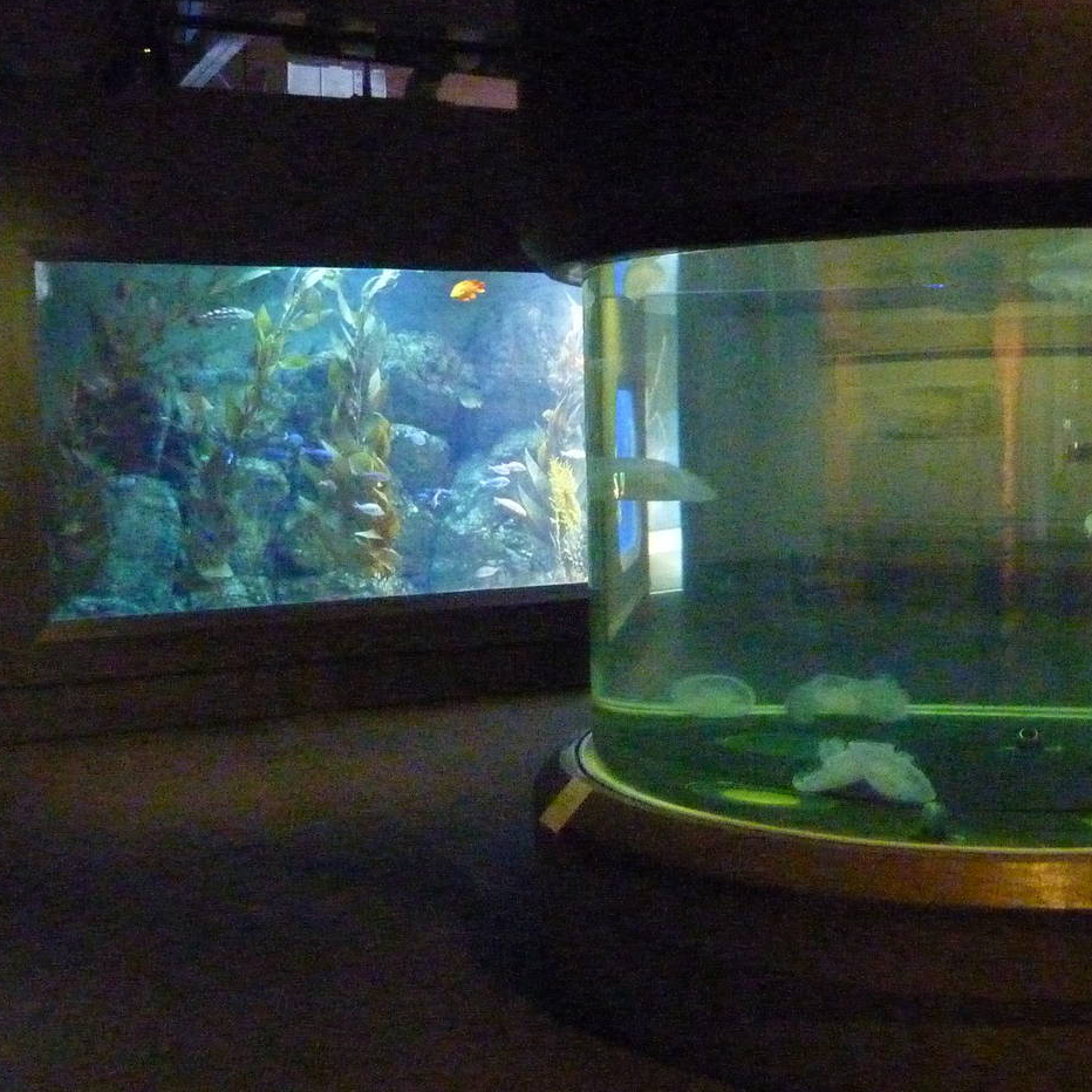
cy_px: 511
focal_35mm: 44
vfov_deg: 38.3
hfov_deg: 38.1
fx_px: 1570
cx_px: 697
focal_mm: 4.7
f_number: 3.4
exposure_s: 1/8
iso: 1600
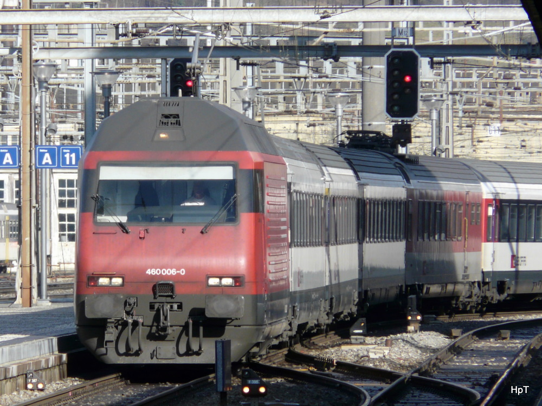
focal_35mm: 494
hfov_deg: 4.0
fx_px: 7735
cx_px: 271
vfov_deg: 3.0
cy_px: 203
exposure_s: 1/250
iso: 100
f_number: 5.6
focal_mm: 81.1
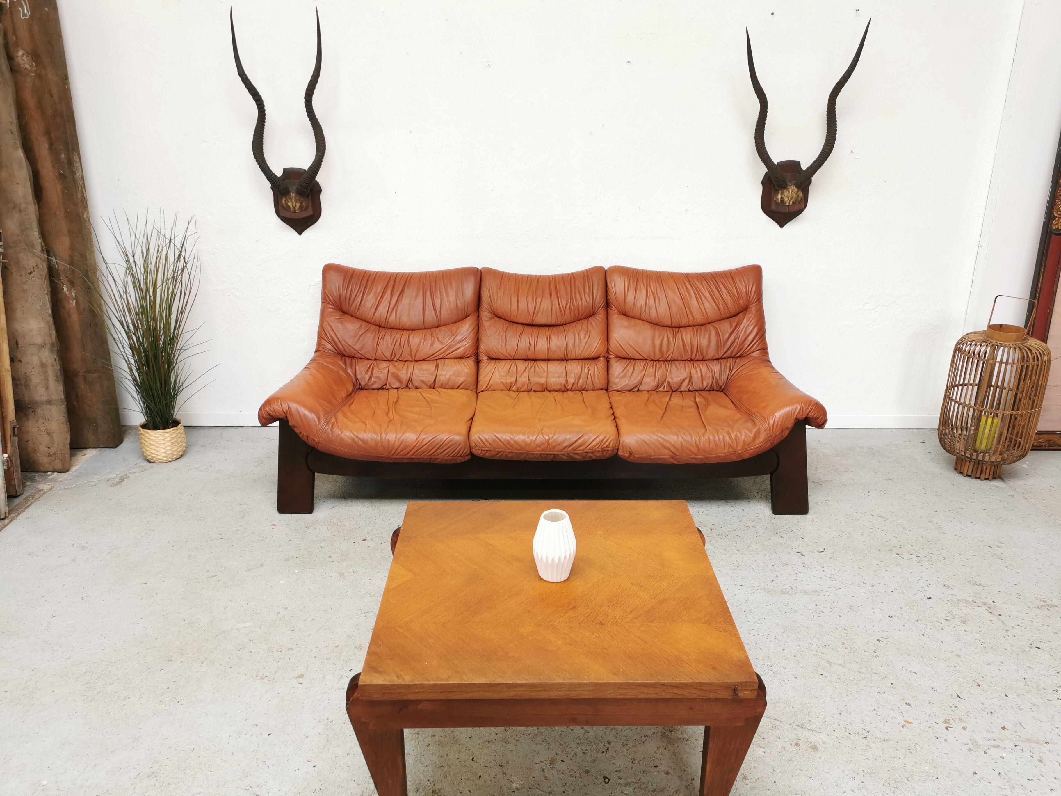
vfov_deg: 51.4
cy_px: 398
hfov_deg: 65.3
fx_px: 828
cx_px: 530
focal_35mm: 27
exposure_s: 1/100
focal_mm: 5.58
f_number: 1.8
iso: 125
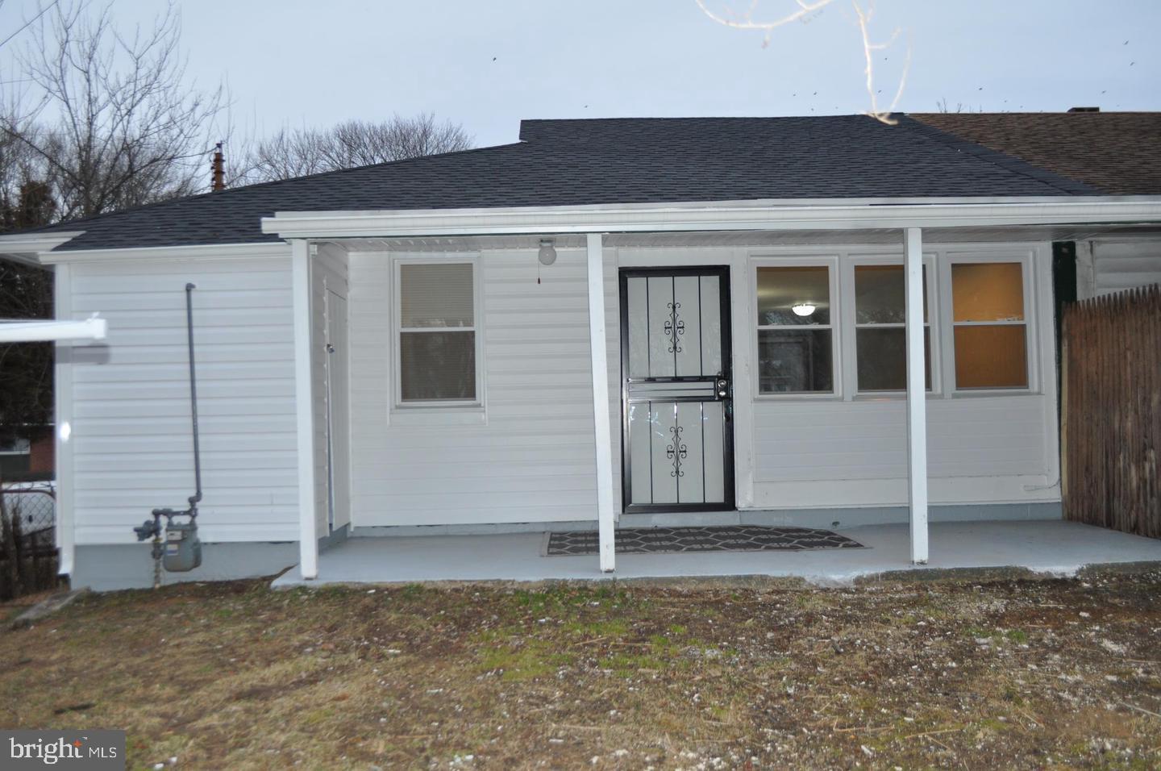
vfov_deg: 39.9
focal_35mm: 33
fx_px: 1063
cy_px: 386
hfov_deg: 57.3
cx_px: 580
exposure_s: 1/60
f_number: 4
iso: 560
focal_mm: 22
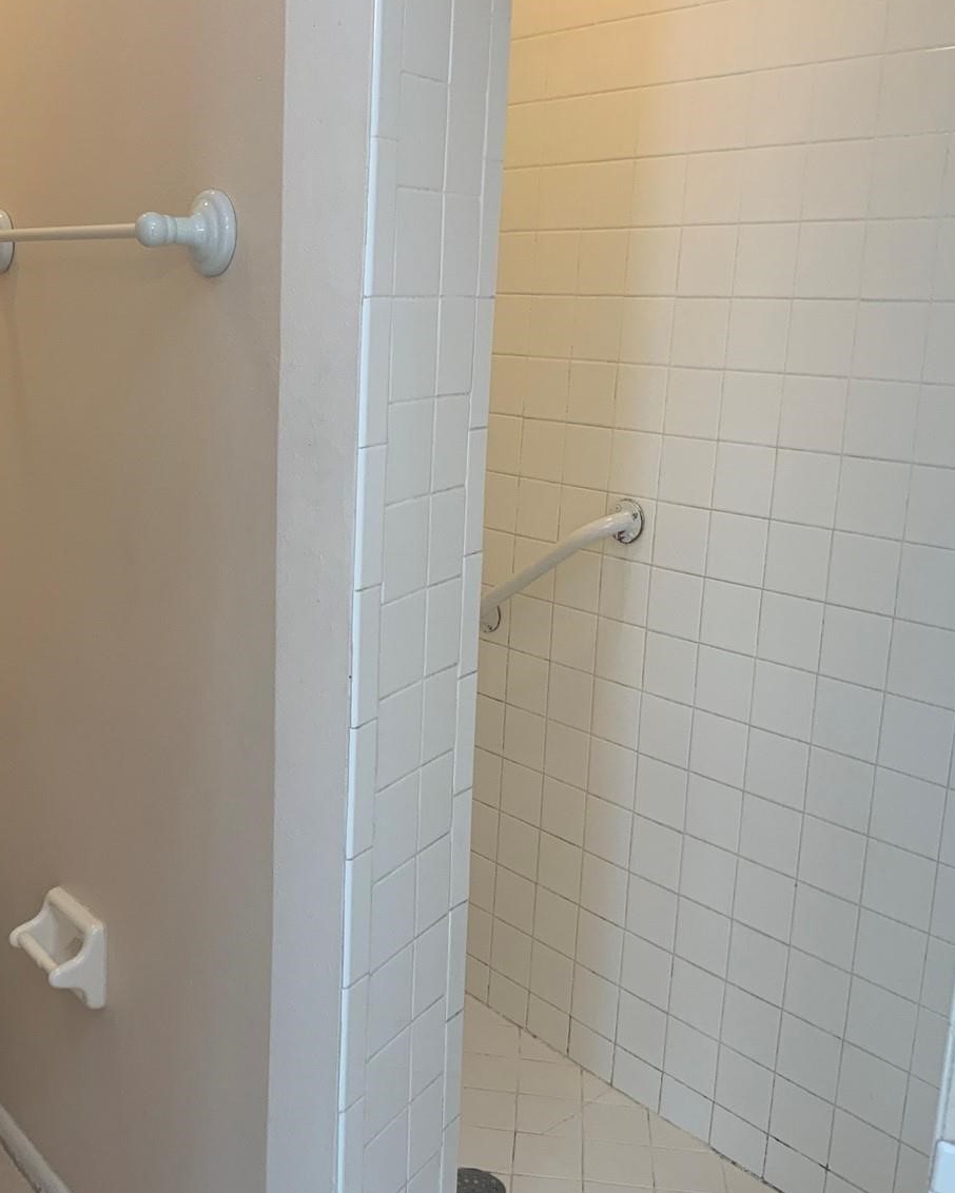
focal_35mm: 40
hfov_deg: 36.6
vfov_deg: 45.8
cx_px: 261
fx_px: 1413
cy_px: 590
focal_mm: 3
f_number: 1.8
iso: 64
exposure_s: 1/60
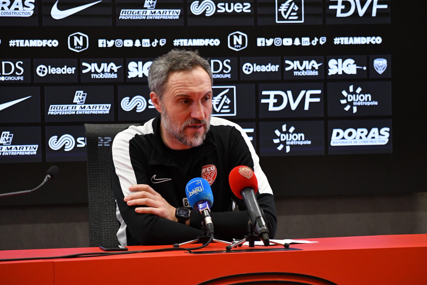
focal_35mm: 187
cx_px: 212
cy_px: 146
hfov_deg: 11.0
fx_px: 2218
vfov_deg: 7.3
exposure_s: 1/500
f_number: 4.8
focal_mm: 116
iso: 4000
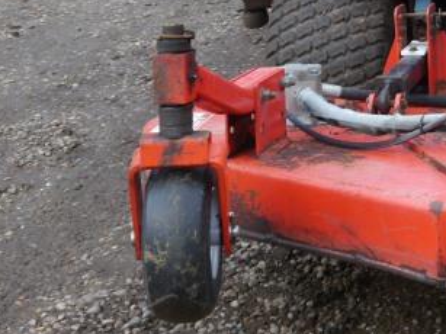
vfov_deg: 14.2
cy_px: -100
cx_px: 575
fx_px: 1288
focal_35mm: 100
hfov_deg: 18.3
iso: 160
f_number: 3.6
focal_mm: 15
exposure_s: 1/60
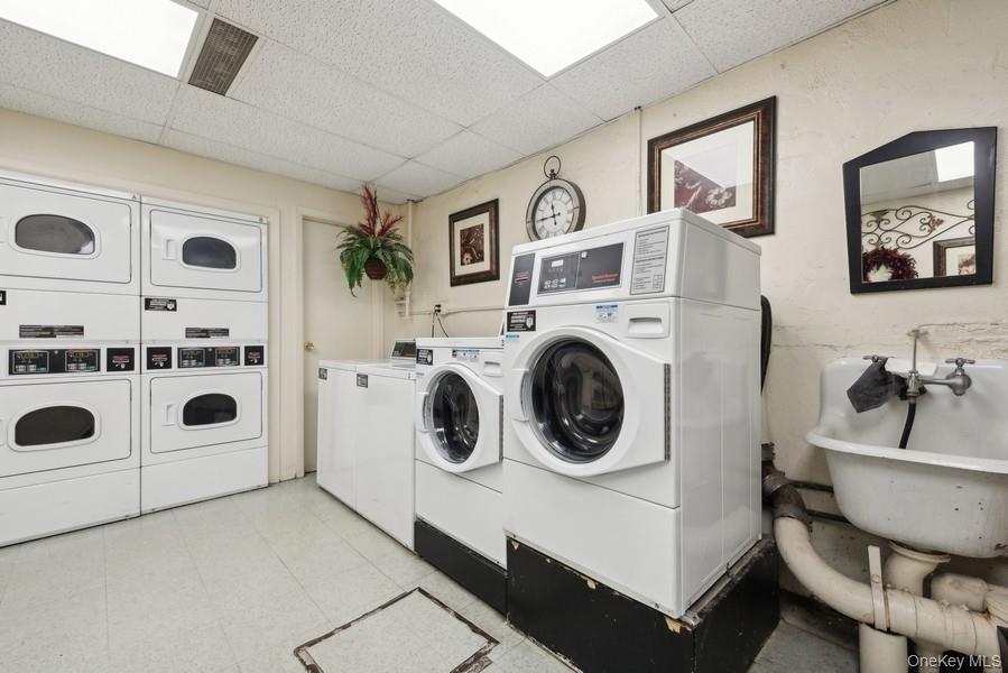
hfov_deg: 100.4
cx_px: 504
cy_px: 336
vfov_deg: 77.4
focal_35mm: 15
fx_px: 420
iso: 100
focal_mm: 15
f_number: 11
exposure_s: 1/4
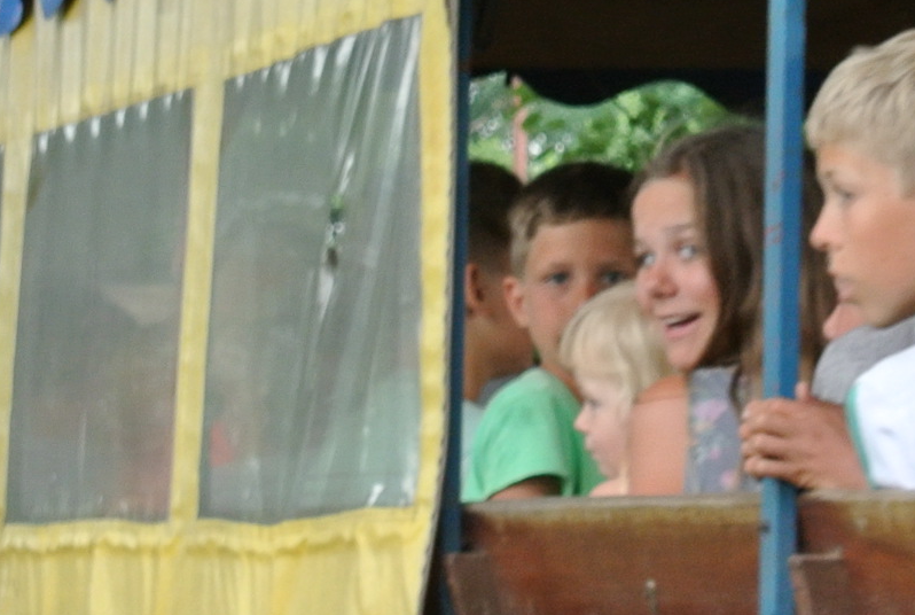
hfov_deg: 7.0
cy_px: 595
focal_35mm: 294
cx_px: 738
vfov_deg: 4.7
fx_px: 7489
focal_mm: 30
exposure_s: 1/100
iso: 400
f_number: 5.6
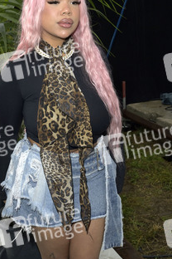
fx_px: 423
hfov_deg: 22.9
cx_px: 64
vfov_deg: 33.8
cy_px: 104
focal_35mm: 59
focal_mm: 46
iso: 640
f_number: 13
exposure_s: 1/250
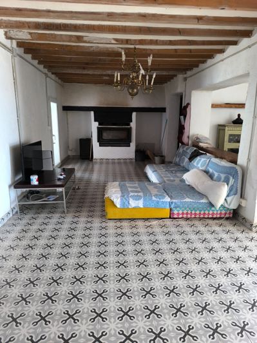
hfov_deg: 58.9
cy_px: 172
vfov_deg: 73.9
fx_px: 228
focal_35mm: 23
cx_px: 128
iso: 800
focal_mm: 6.14
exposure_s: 1/50
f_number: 1.65
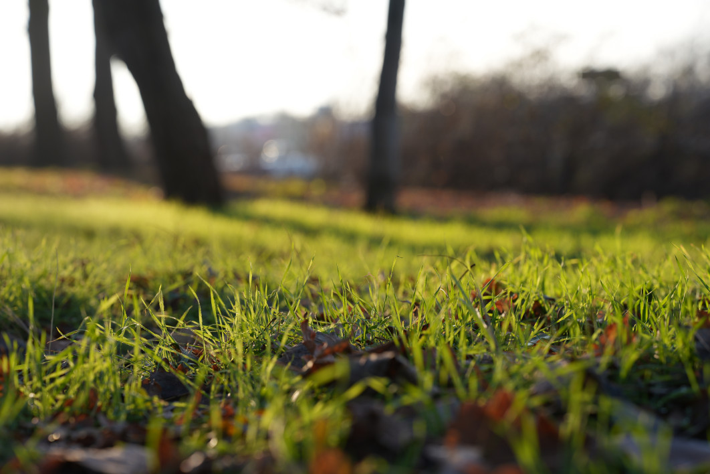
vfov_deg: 19.5
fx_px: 1380
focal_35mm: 70
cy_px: 237
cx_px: 355
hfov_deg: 28.8
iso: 100
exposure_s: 1/200
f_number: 4
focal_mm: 70
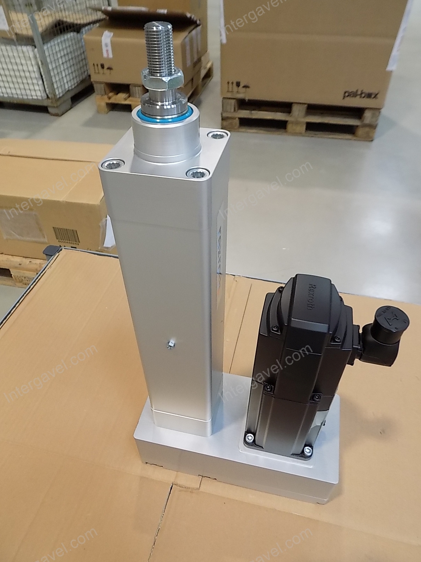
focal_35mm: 24
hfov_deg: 56.8
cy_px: 281
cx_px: 210
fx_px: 389
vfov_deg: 71.6
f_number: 3.1
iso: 180
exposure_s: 1/30
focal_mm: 4.3
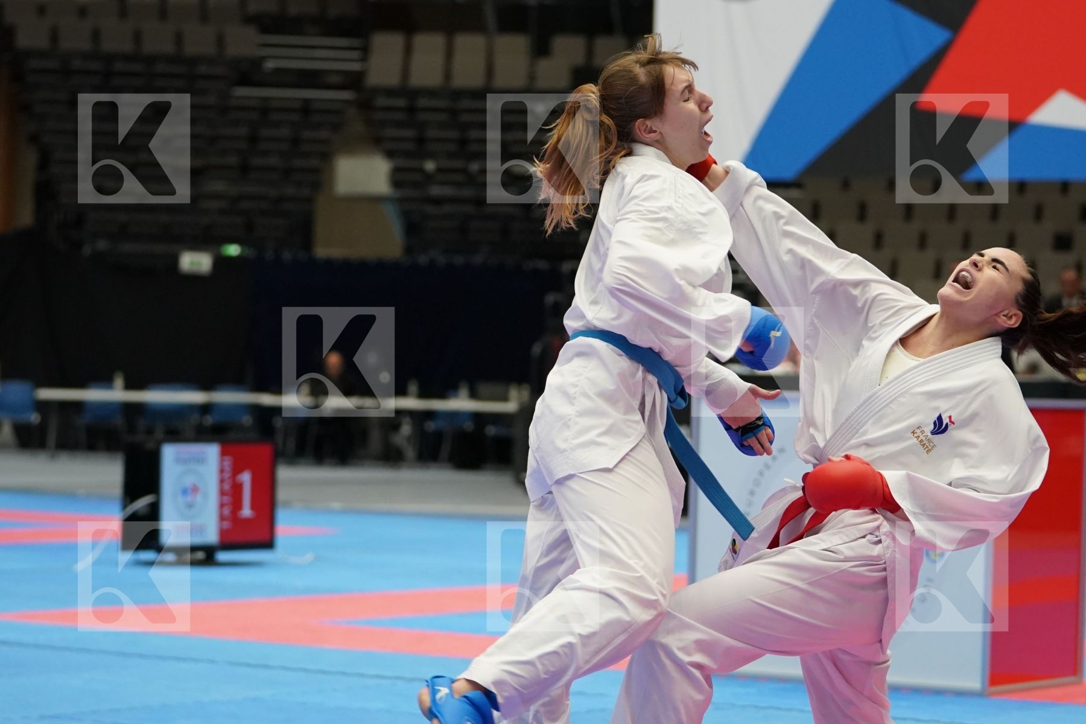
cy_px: 362
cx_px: 543
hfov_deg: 17.8
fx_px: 3469
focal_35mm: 115
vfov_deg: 11.9
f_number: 2.8
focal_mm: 77
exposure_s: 1/1000
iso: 2500
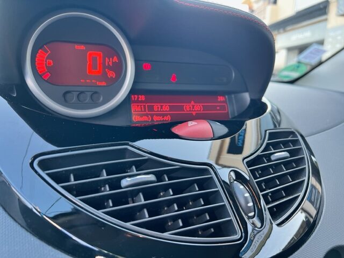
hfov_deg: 67.3
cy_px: 129
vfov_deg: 53.1
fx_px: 258
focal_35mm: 26
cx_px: 172
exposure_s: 1/116
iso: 125
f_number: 1.5
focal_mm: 5.7
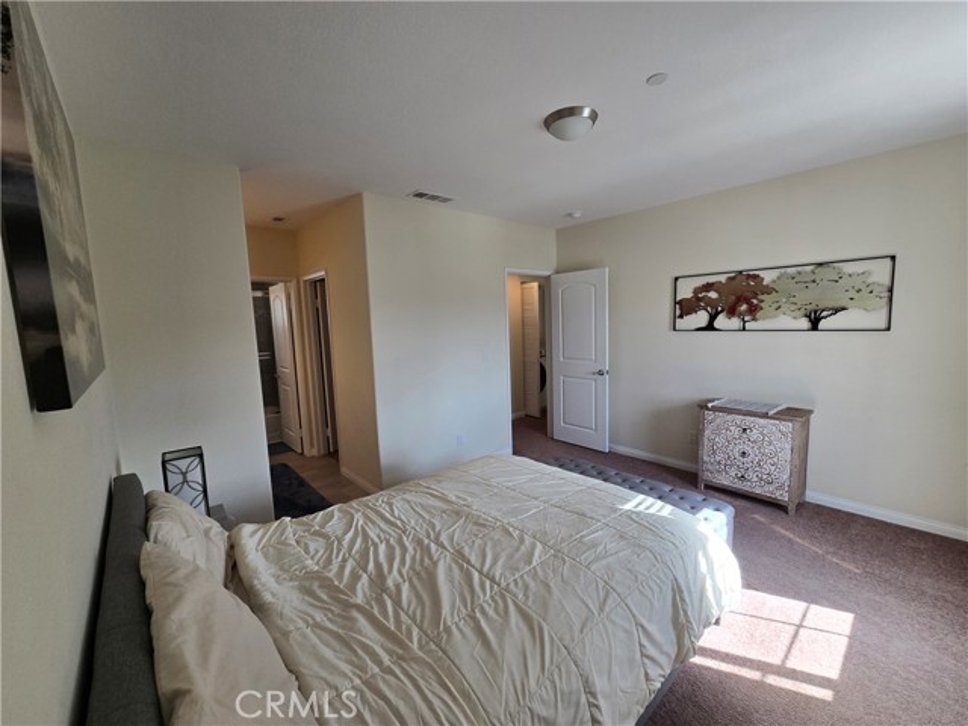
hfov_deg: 106.2
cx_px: 484
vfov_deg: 89.9
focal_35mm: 13
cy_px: 363
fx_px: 364
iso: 64
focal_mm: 2.2
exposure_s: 1/120
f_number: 2.2
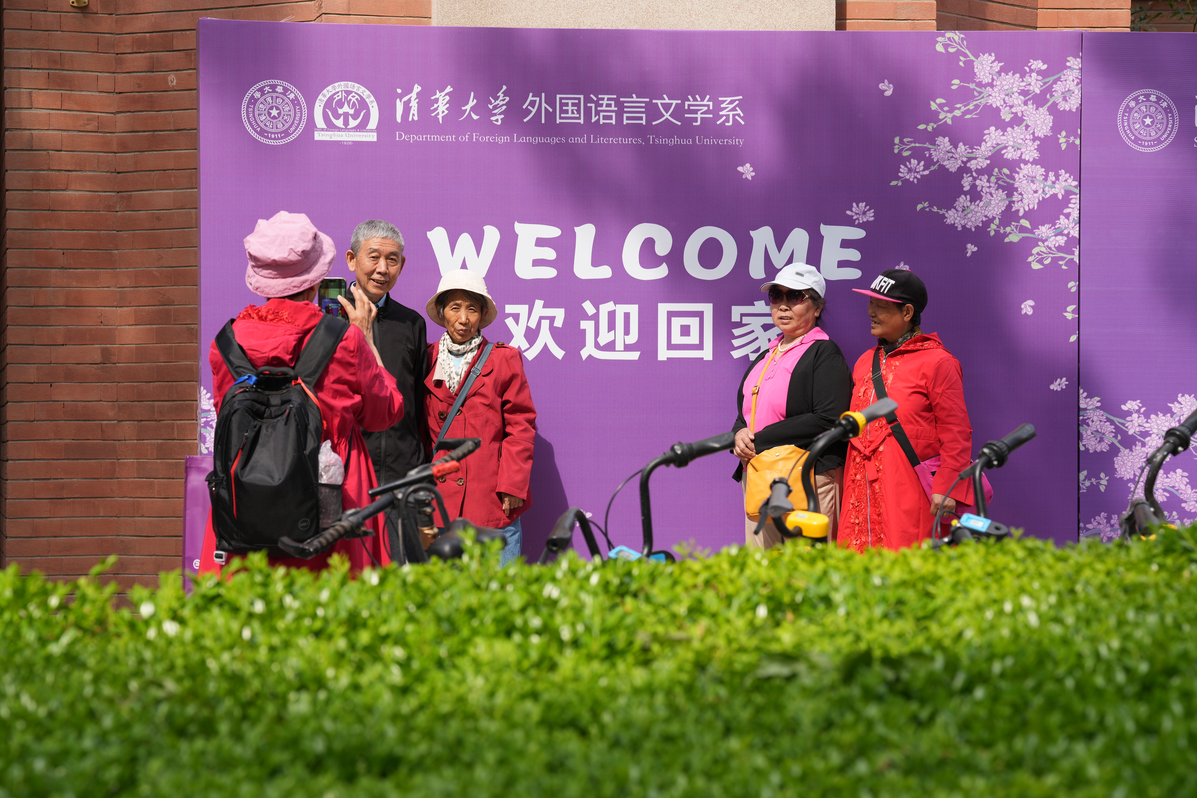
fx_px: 3591
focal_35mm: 108
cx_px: 598
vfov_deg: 12.7
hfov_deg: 18.9
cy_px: 399
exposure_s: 1/125
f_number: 7.1
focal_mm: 108
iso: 100
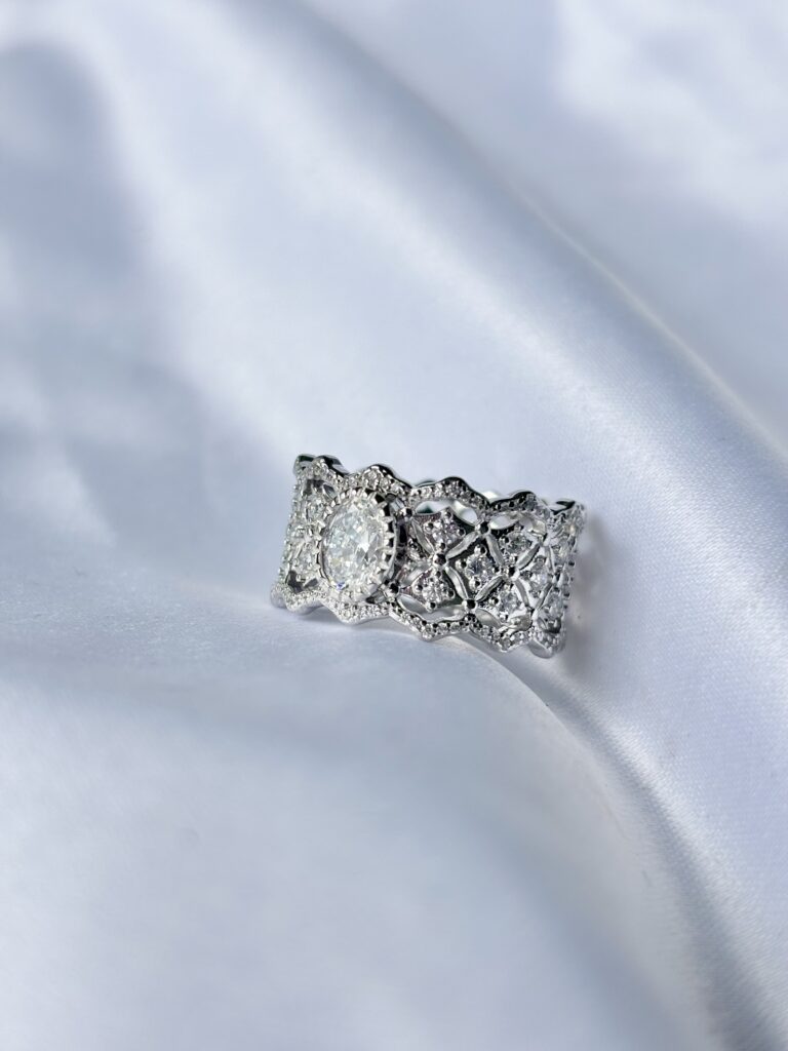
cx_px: 394
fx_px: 1578
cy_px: 526
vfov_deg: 36.8
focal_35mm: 52
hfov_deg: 28.0
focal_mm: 5.96
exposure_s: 1/2857
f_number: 1.6
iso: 40
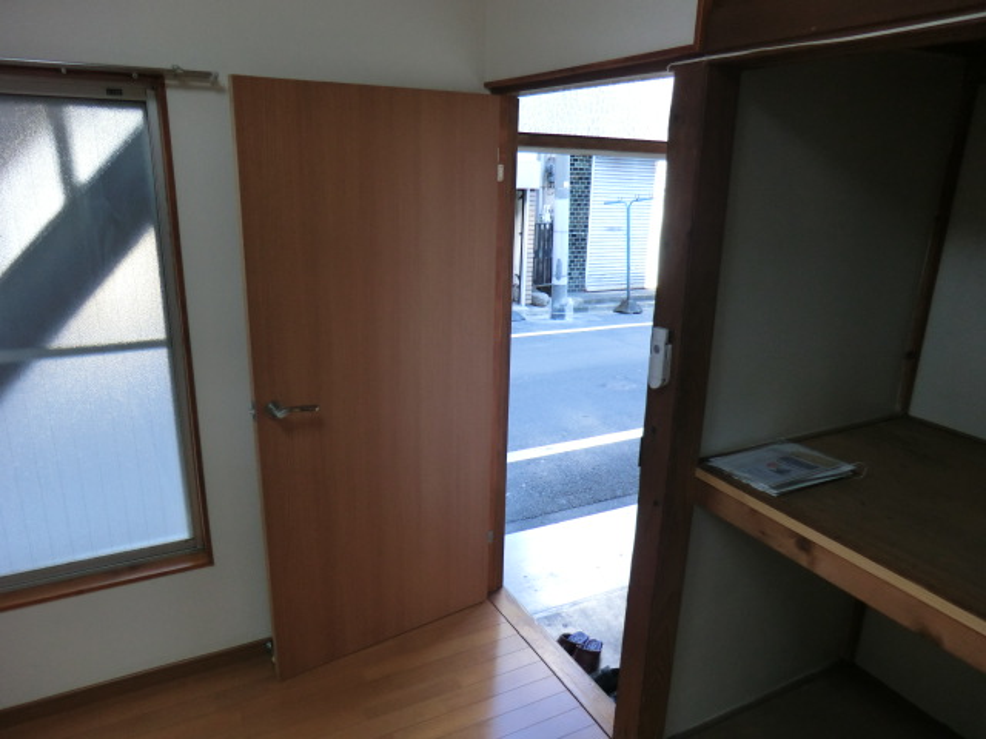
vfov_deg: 56.8
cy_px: 370
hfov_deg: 71.6
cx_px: 493
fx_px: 684
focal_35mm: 24
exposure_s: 1/60
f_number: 3.2
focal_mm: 4.3
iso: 125
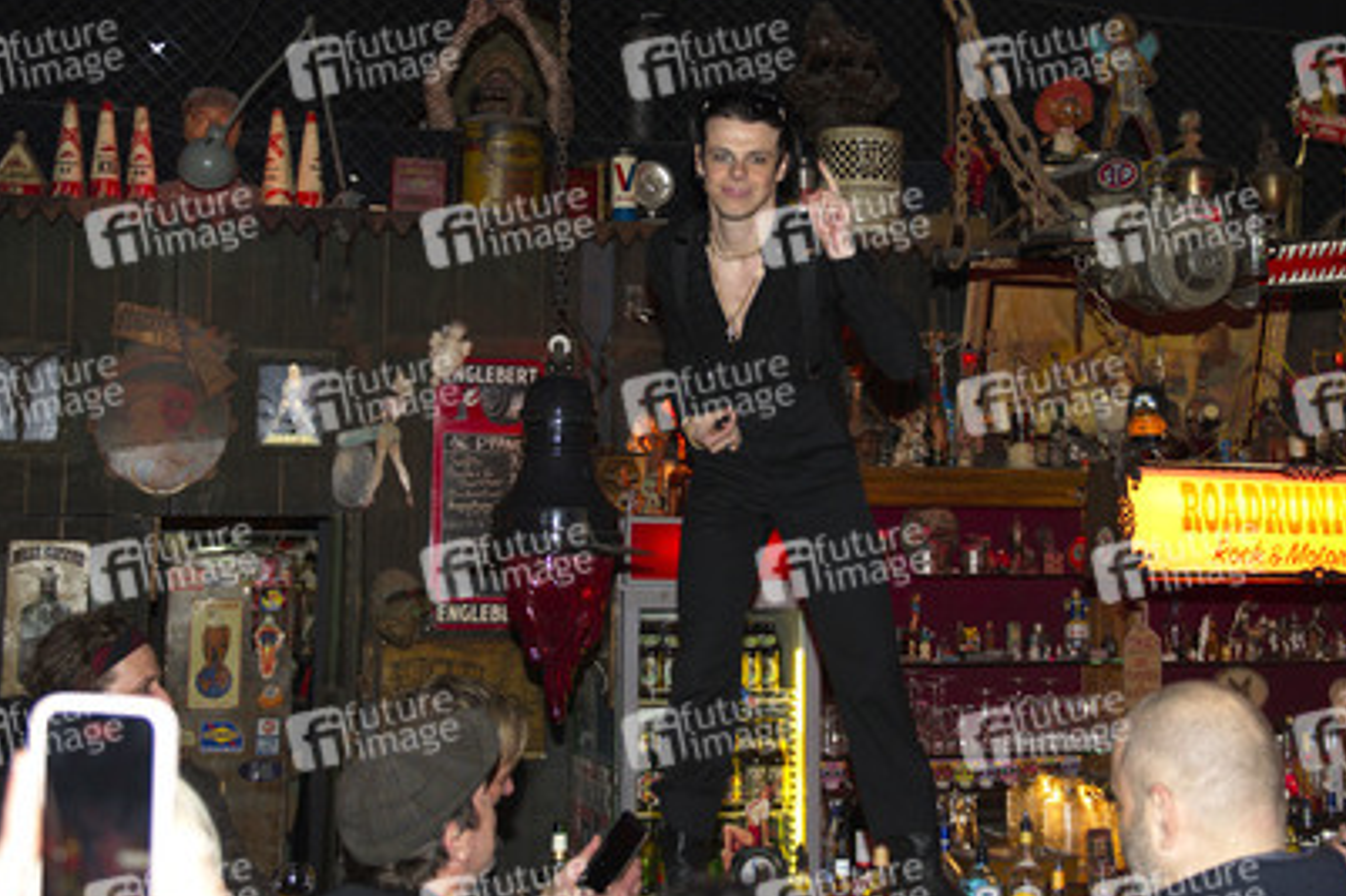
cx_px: 754
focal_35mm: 36
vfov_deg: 36.8
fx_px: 1345
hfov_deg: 53.0
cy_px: 480
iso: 1250
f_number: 3.2
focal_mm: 32
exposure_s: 1/160
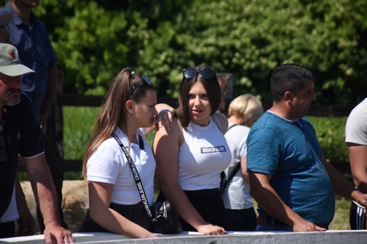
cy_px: 122
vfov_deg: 6.5
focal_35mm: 210
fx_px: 2141
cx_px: 184
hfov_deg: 9.8
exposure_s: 1/3200
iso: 500
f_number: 5.6
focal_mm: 140
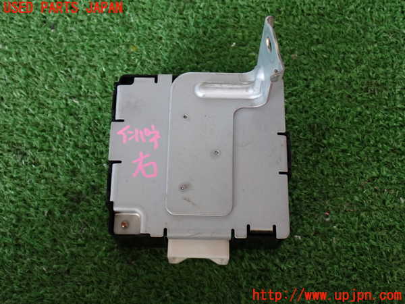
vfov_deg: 29.1
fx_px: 585
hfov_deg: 38.2
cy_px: 152
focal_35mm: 50
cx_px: 202
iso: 320
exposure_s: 1/50
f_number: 3.2
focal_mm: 9.01
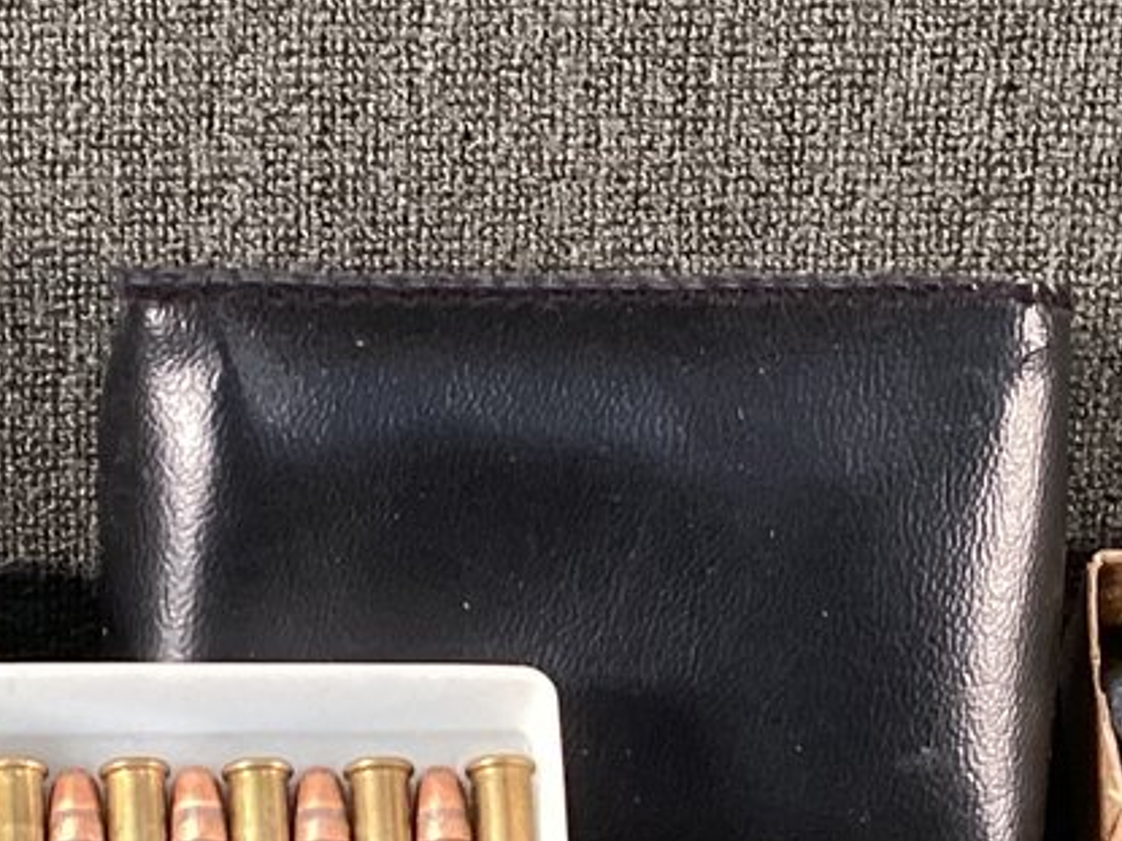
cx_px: 450
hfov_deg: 17.4
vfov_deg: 12.9
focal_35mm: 113
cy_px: 829
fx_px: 3662
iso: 160
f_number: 2.4
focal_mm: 3.3
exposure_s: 1/60
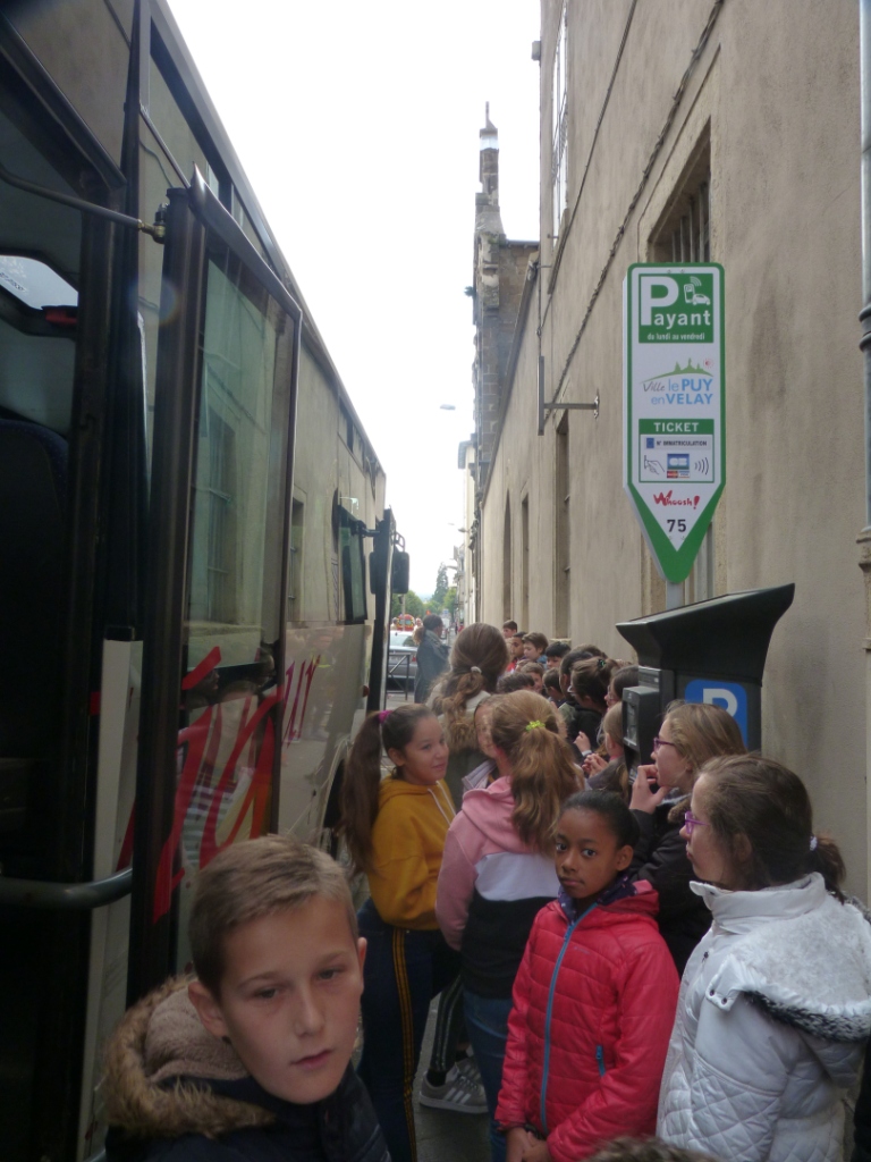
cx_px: 436
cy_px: 581
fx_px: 839
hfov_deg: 54.9
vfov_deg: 69.4
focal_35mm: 25
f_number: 4
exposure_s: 1/125
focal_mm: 4.5
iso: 125
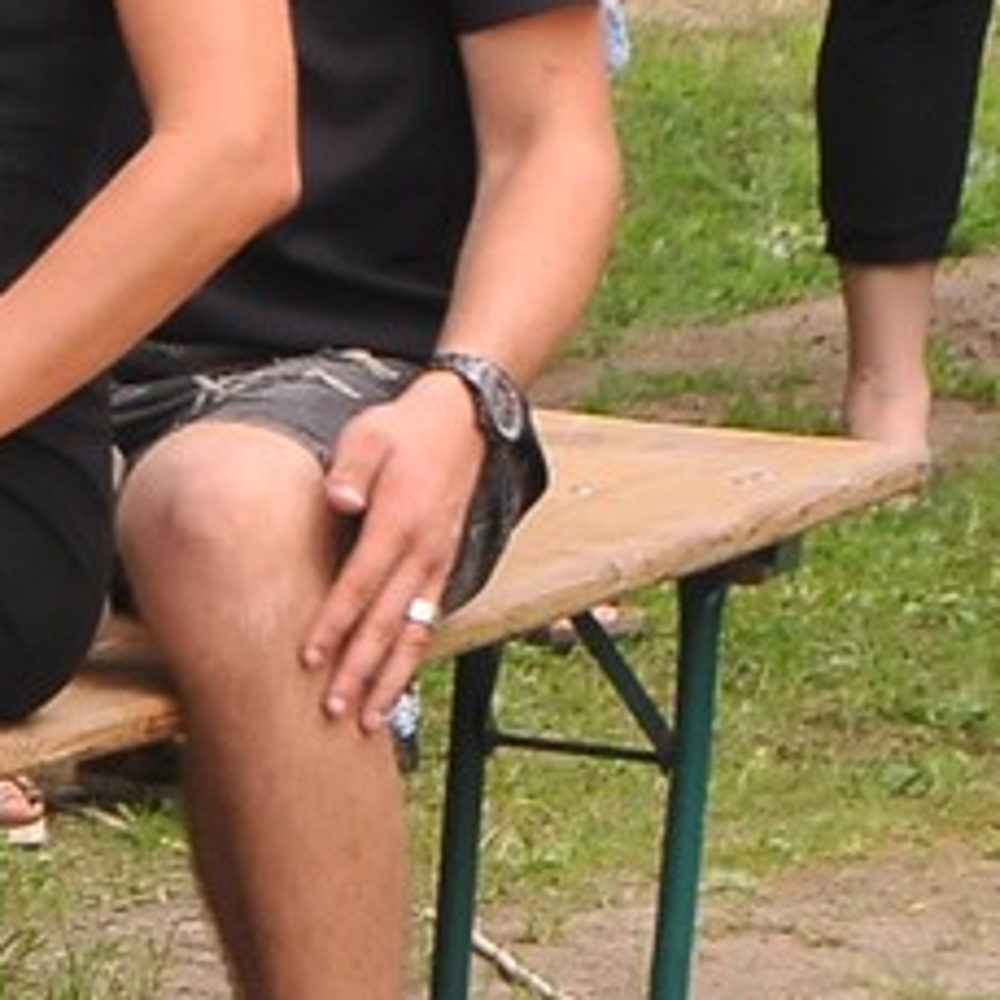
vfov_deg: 3.4
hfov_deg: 3.4
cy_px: 271
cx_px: -1205
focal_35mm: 513
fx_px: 16767
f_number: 7.1
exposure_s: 1/200
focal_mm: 90
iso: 1000
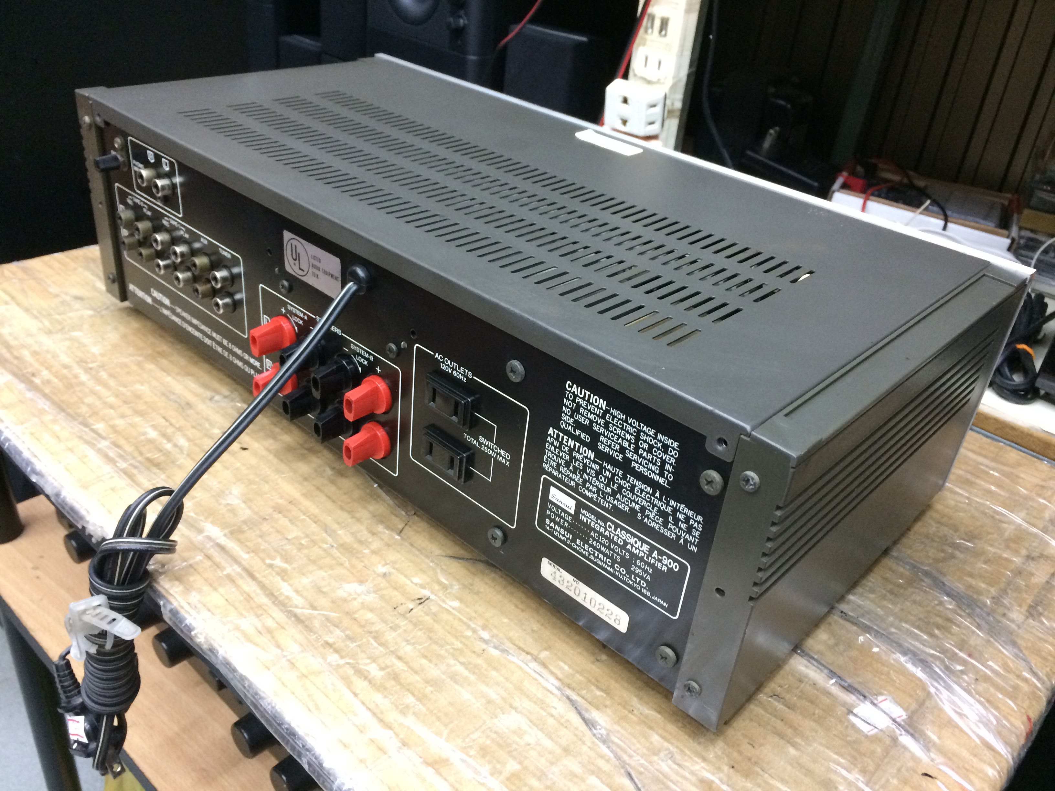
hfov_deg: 61.7
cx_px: 528
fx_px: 884
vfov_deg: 48.2
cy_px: 396
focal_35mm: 29
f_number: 2.2
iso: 320
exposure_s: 1/25
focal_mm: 4.15
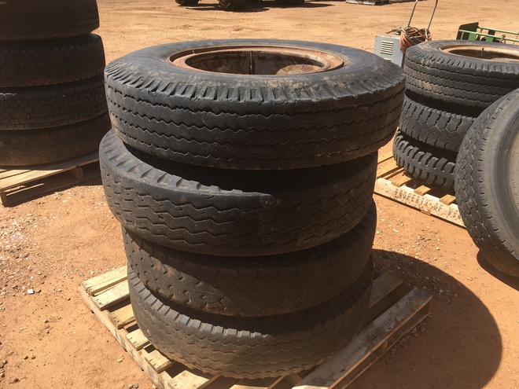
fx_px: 435
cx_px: 260
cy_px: 194
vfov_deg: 48.2
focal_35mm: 29
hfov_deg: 61.7
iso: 25
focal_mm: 4.15
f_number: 2.2
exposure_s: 1/810
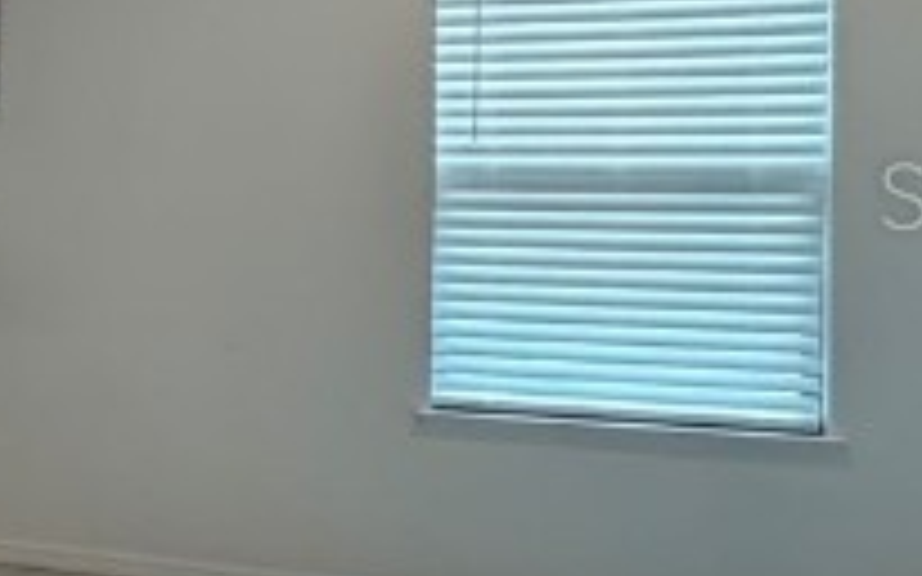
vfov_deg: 17.6
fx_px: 1859
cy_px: 194
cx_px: -998
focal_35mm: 74
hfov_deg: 17.7
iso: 320
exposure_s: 1/120
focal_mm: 2.22
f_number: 2.2
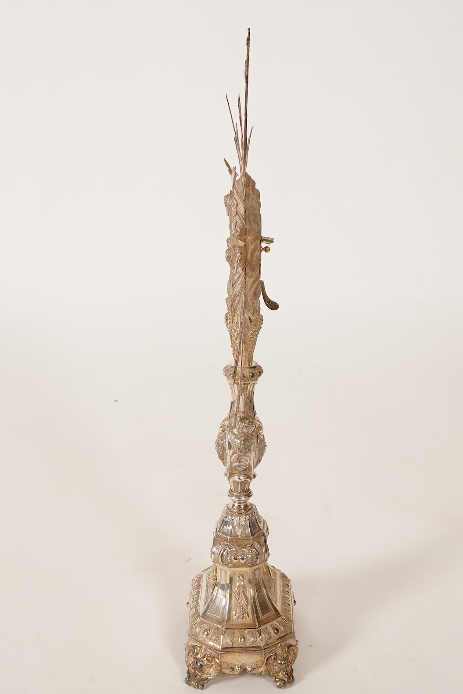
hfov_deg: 28.1
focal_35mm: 48
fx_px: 926
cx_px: 231
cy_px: 357
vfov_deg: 41.1
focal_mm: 30
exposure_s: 1/125
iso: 320
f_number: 14
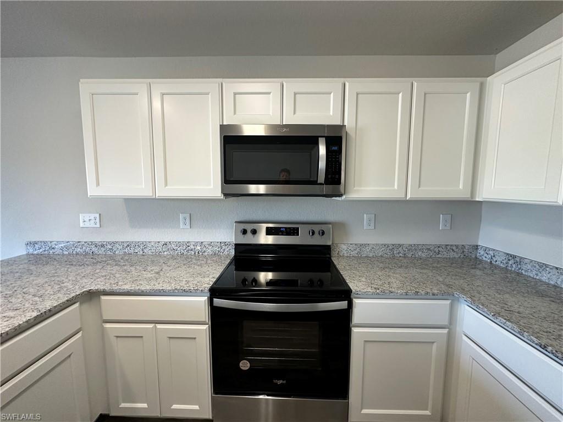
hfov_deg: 102.1
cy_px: 211
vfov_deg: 85.7
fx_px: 228
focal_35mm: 14
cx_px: 282
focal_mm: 2.22
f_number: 2.2
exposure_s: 1/120
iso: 200
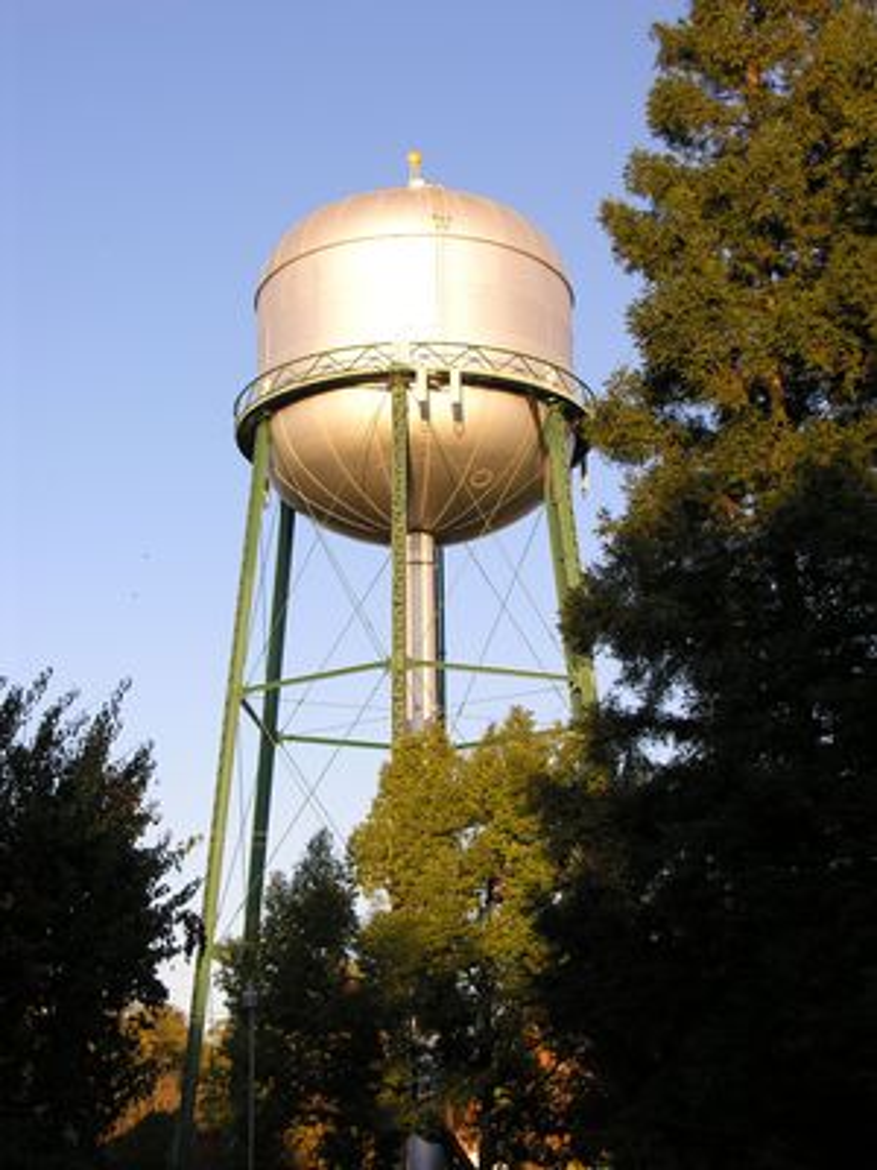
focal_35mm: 59
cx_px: 438
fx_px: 1993
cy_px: 585
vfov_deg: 32.7
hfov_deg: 24.8
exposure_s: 1/143
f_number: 5
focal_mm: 15
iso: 50
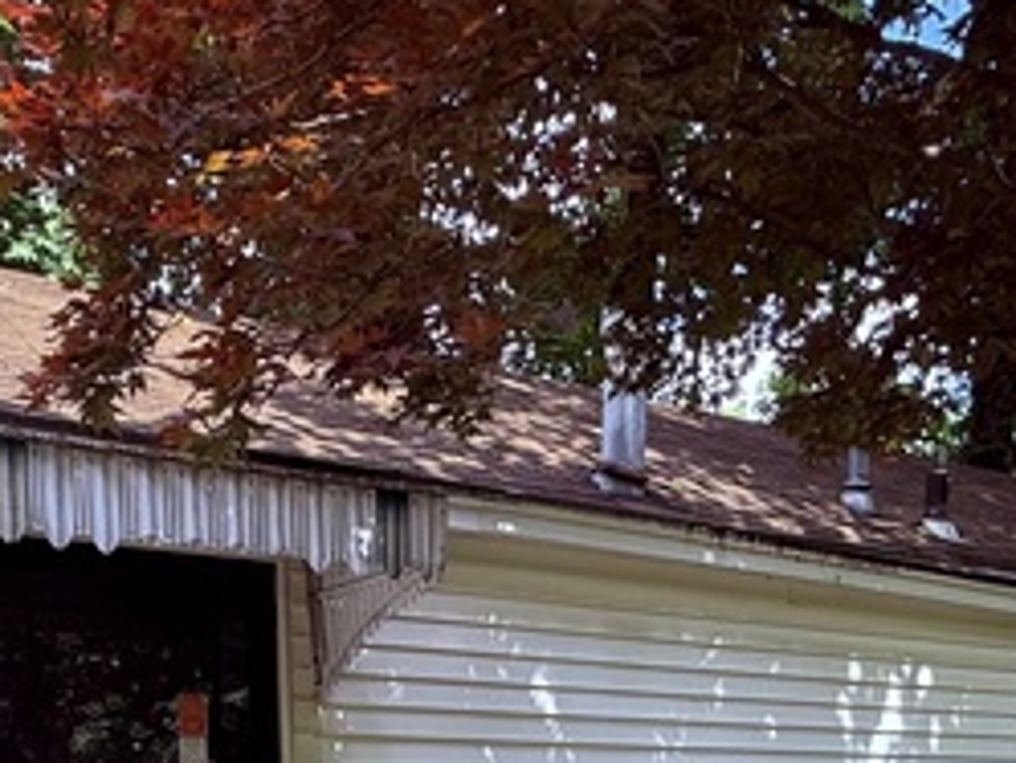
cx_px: 616
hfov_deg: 41.8
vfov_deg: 26.7
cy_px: 1020
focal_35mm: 45
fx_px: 1321
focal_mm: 2.22
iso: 50
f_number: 2.2
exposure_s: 1/199
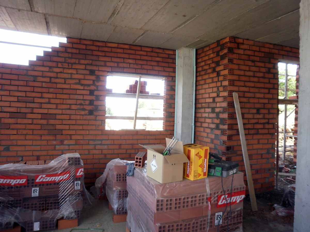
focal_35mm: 26
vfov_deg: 53.1
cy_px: 116
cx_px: 155
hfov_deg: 67.3
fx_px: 233
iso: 100
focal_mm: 4.65
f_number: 2.6
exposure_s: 1/125
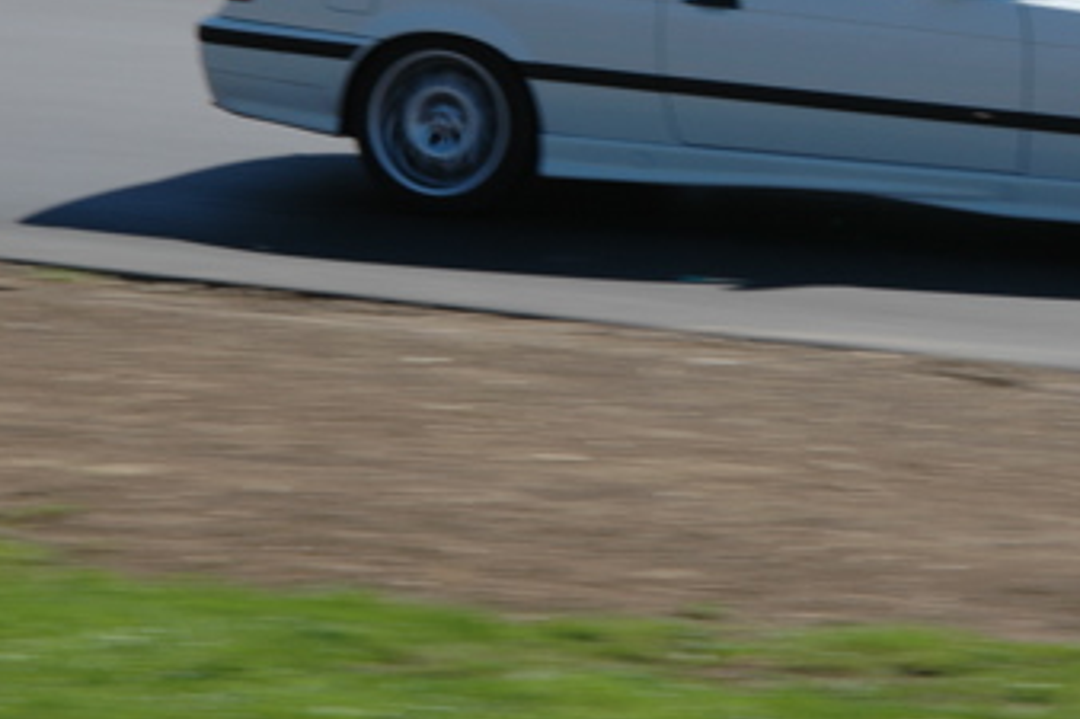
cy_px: 75
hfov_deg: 5.8
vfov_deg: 3.9
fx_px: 10643
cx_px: 959
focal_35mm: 355
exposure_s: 1/100
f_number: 18
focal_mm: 125
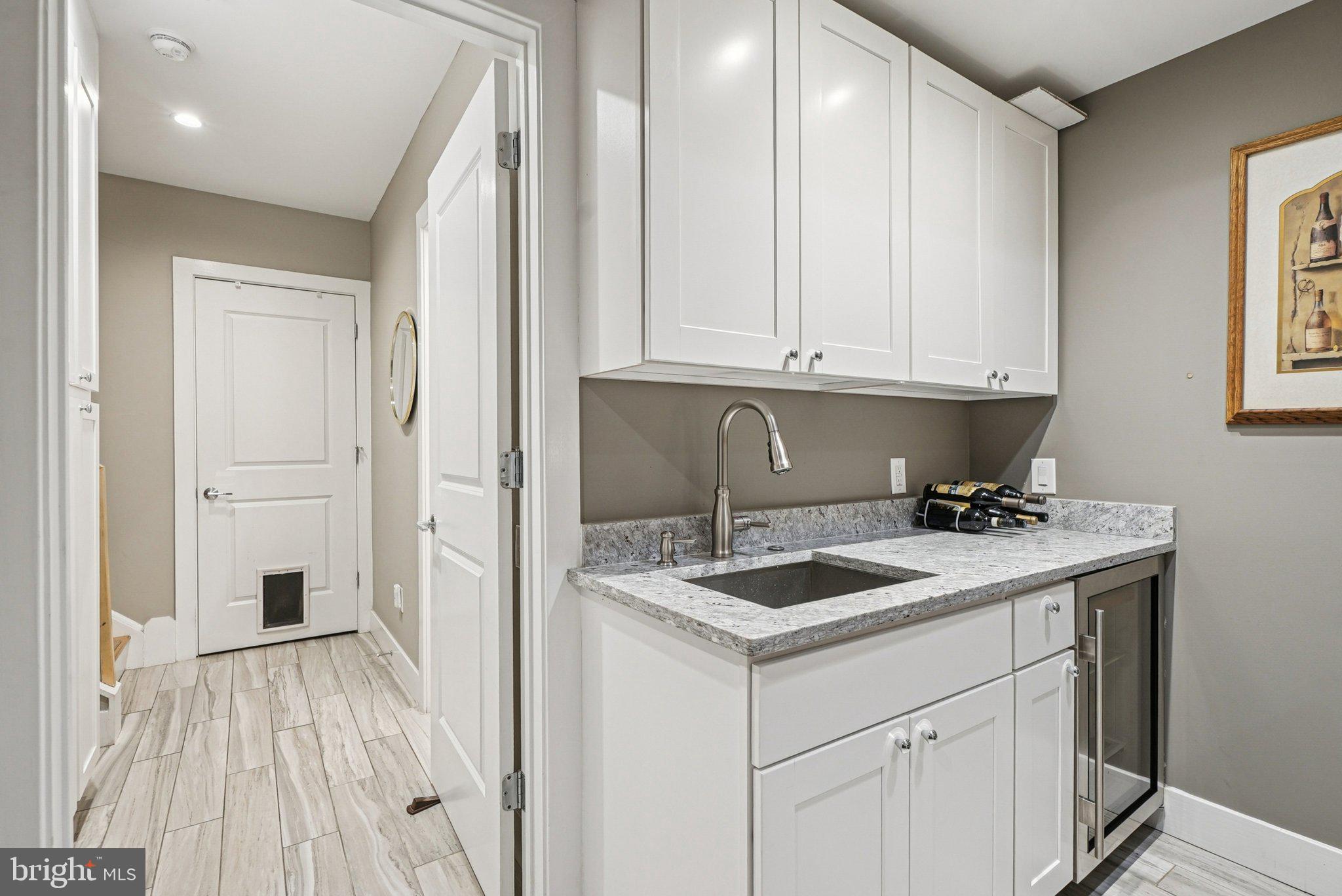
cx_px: 671
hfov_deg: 96.7
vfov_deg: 73.8
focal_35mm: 16
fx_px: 597
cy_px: 448
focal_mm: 16
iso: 400
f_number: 8
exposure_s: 1/5
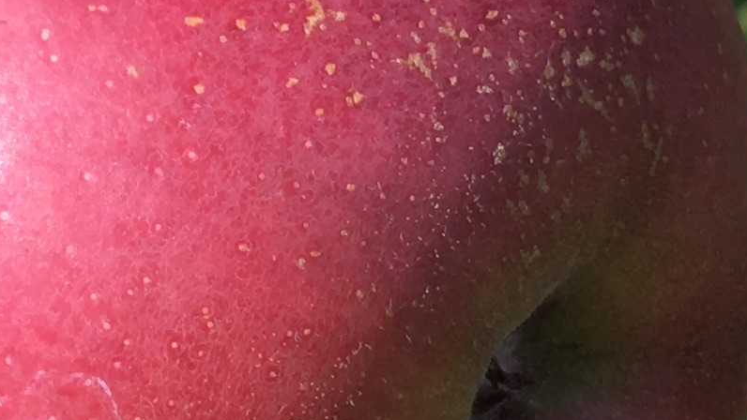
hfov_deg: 13.4
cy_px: 199
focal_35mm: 160
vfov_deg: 7.6
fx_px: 3170
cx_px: 160
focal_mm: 4.2
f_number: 2.2
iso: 25
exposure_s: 1/646
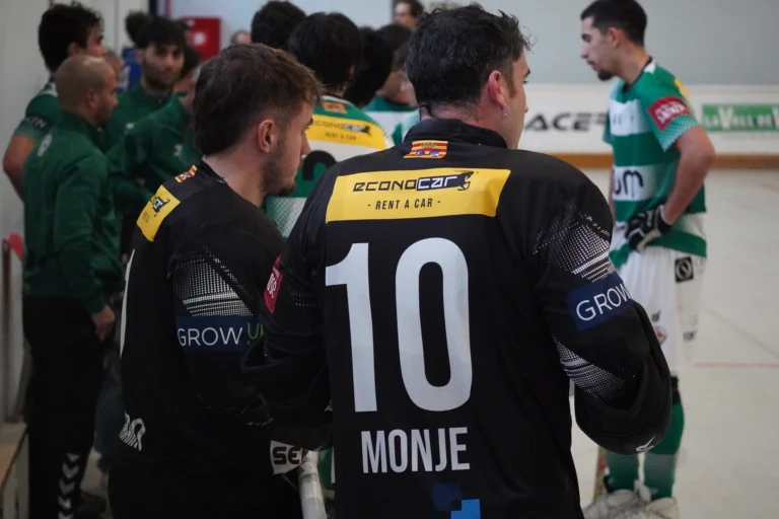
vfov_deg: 11.0
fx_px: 2694
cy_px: 260
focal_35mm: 124
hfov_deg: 16.5
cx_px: 390
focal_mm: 83
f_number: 5.6
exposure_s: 1/800
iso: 6400
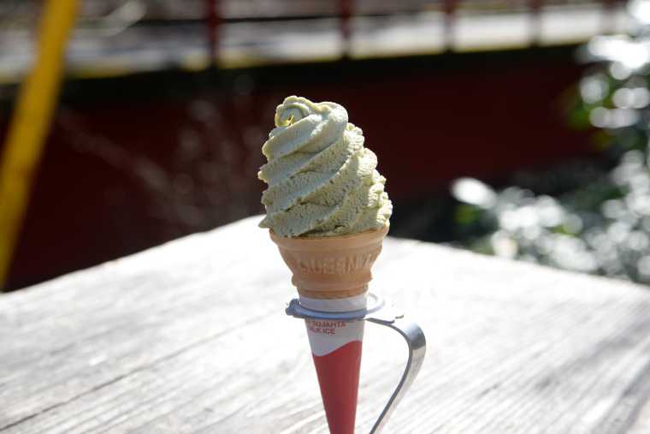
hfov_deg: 31.0
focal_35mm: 65
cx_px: 325
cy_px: 217
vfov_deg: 20.9
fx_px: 1174
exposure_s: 1/1600
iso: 800
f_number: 8
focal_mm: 65
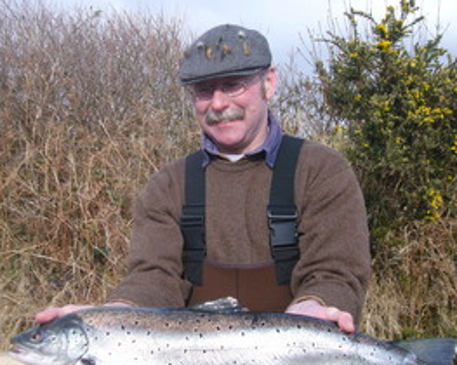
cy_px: 210
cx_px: 209
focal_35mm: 55
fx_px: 743
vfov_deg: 27.5
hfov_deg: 34.2
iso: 80
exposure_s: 1/400
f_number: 3.1
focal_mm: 6.1
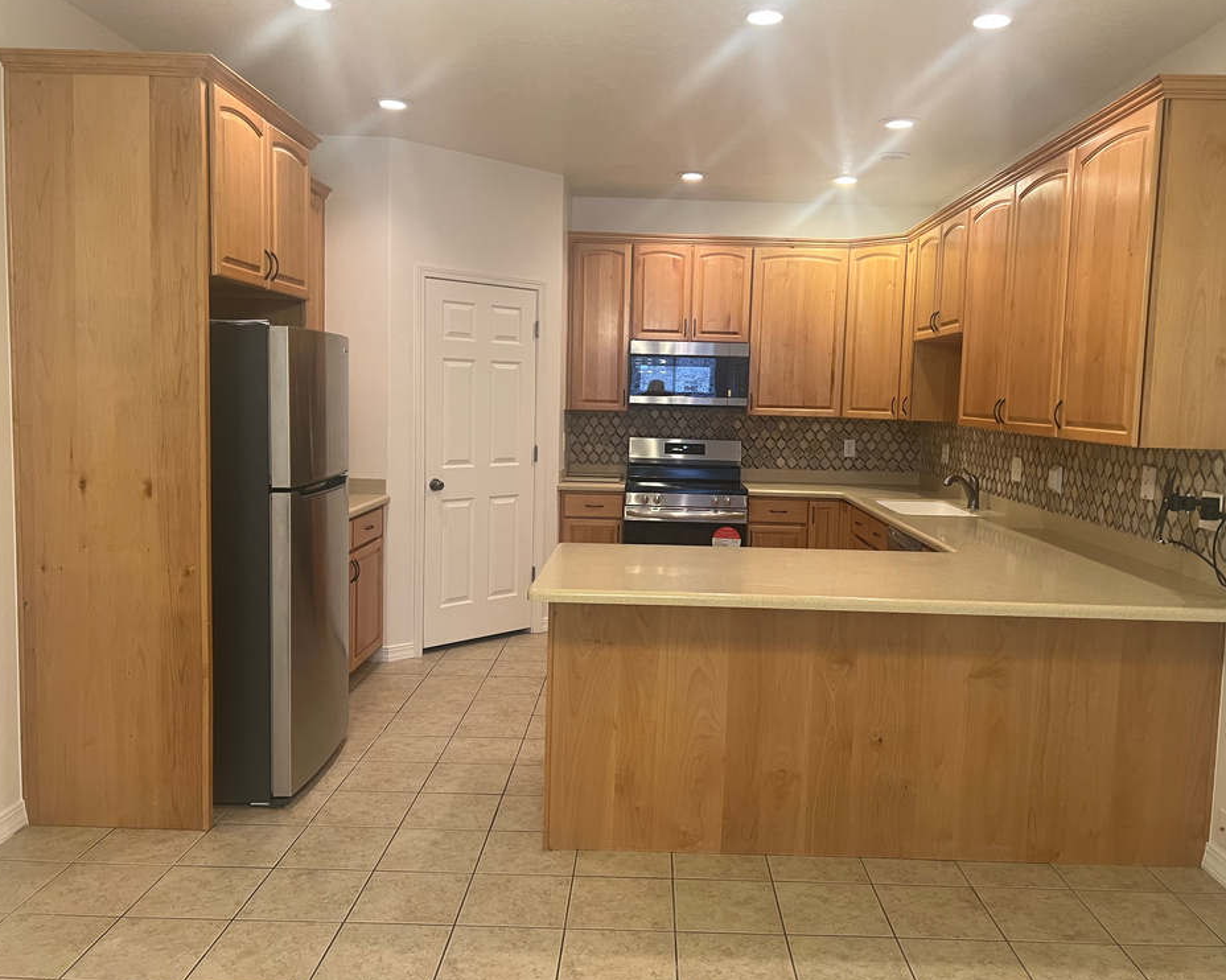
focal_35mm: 28
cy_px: 479
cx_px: 657
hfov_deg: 62.2
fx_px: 1016
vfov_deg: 51.5
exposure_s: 1/60
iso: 100
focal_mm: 5.7
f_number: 1.5
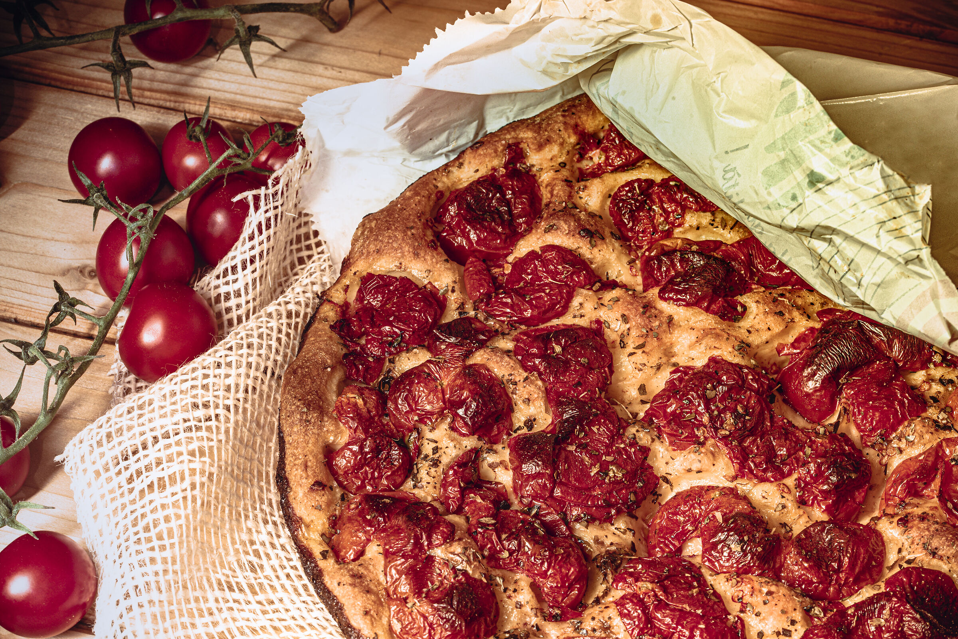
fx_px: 2795
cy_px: 320
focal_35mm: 105
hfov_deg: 19.4
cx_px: 479
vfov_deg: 13.1
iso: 100
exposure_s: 2.5
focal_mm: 105
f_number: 25
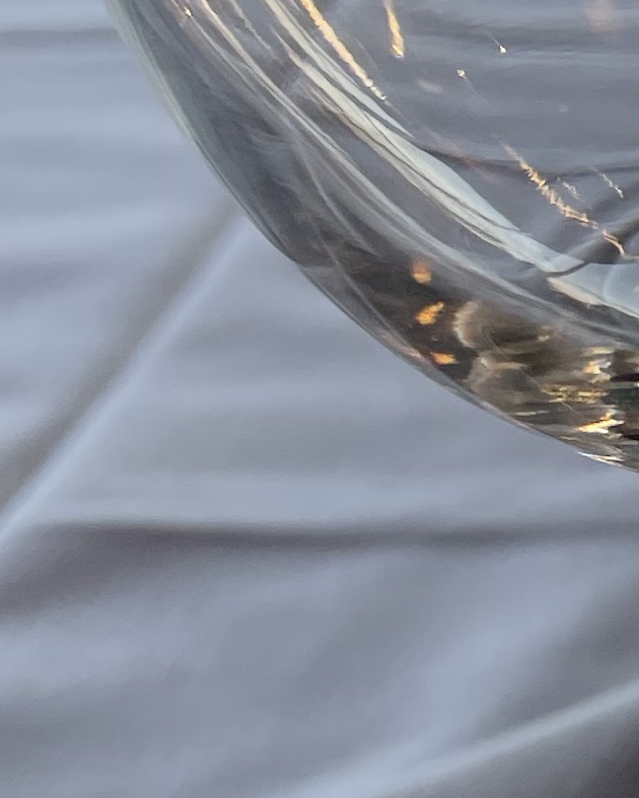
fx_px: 3072
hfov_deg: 10.9
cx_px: 1239
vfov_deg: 14.5
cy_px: -34
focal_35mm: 130
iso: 32
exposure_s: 1/127
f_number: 1.6
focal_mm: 4.2
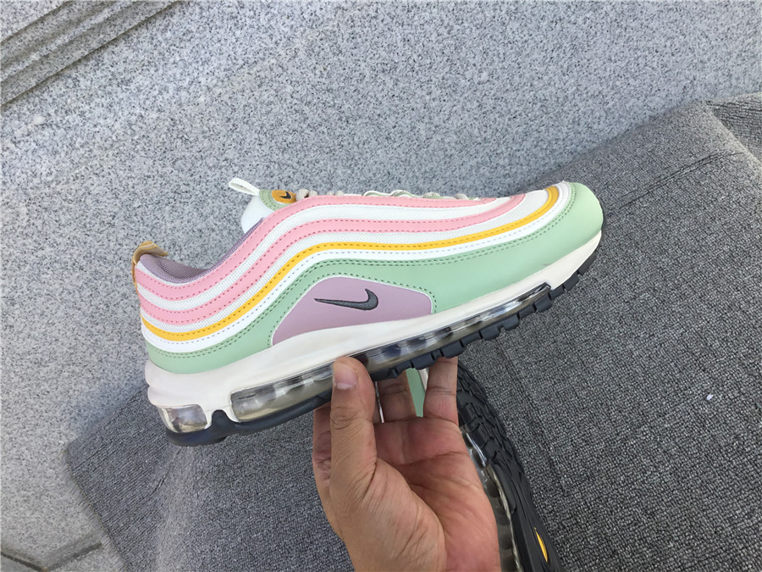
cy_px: 286
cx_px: 381
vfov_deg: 45.4
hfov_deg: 58.4
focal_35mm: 31
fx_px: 682
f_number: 2.4
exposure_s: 1/590
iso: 25
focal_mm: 3.3
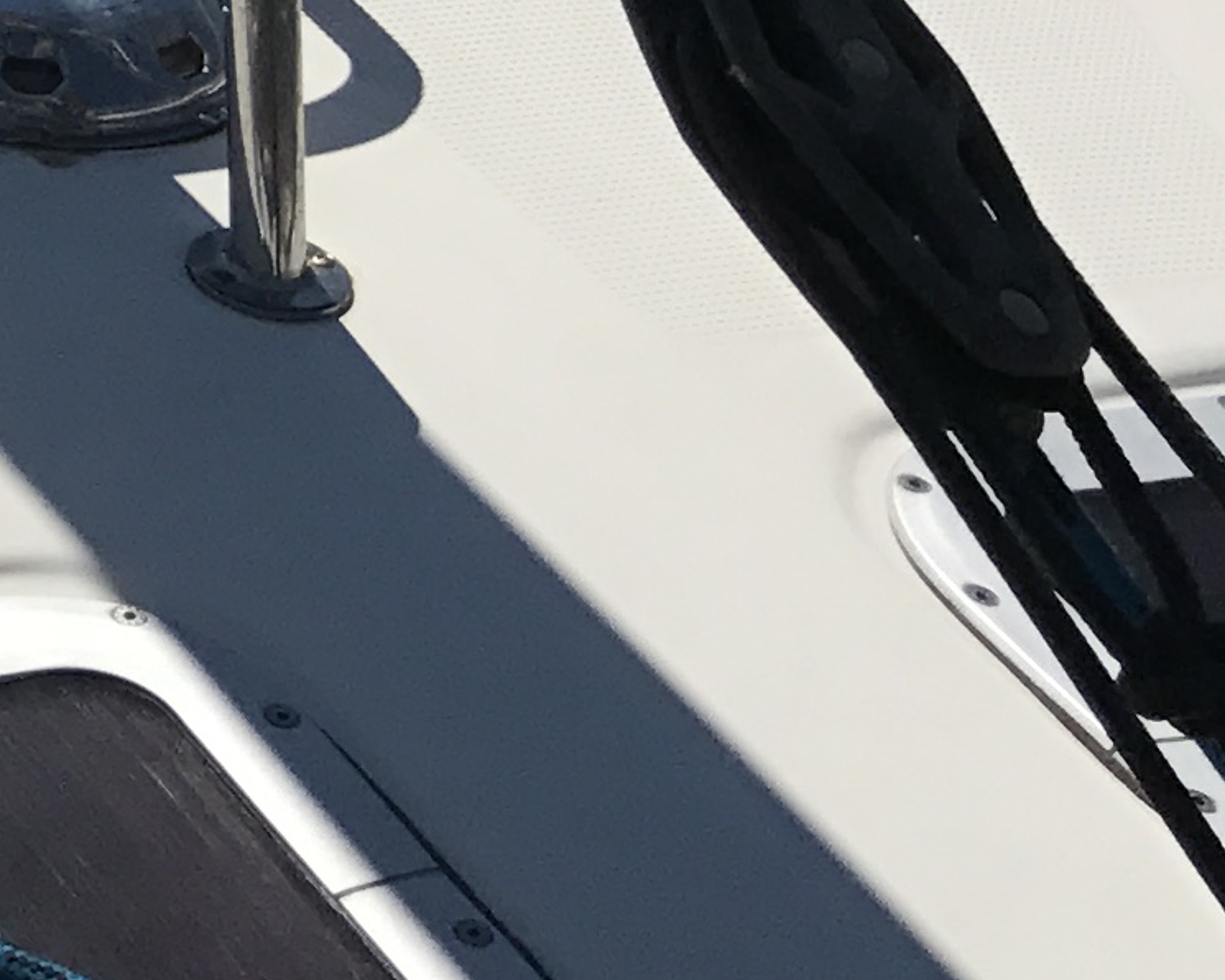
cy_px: -911
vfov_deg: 9.8
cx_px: -1455
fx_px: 5366
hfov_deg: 11.4
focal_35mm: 148
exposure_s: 1/9615
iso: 20
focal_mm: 3.99
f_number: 1.8
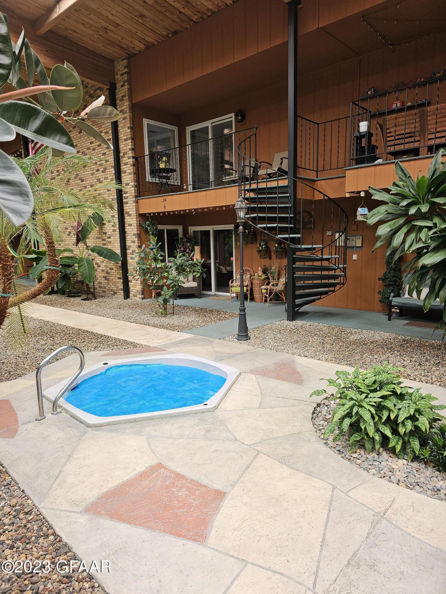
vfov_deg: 73.9
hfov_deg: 58.9
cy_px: 297
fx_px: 395
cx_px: 223
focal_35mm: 23
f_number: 1.7
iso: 64
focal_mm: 6.3
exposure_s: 1/180
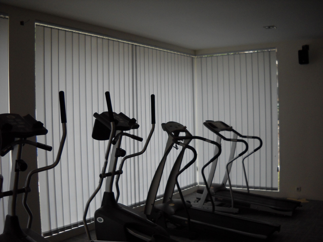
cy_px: 121
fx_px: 383
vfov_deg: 35.1
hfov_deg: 45.8
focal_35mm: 41
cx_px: 162
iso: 208
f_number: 3.1
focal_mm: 6.72
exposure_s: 1/60
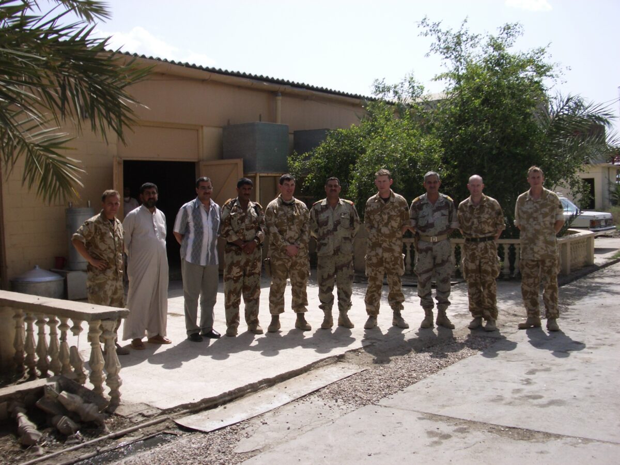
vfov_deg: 40.7
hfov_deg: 52.6
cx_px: 310
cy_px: 232
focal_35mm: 35
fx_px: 627
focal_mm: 5.8
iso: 100
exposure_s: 1/640
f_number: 4.3
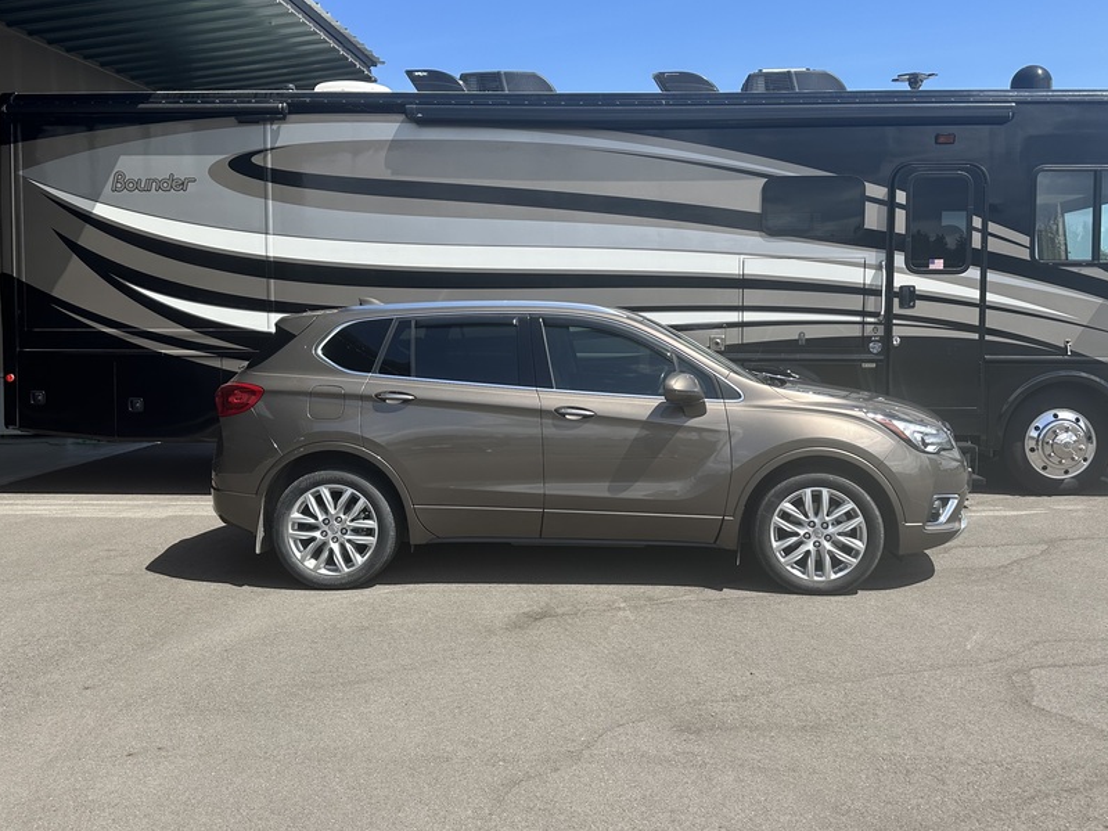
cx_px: 594
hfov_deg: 59.9
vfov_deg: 46.7
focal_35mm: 30
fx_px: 960
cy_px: 363
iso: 80
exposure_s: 1/3058
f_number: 1.78
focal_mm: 6.86
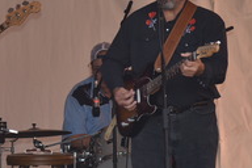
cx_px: 62
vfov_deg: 4.4
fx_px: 2184
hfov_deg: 6.6
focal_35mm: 312
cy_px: 100
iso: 100
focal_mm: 120
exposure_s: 1/250
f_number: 4.5
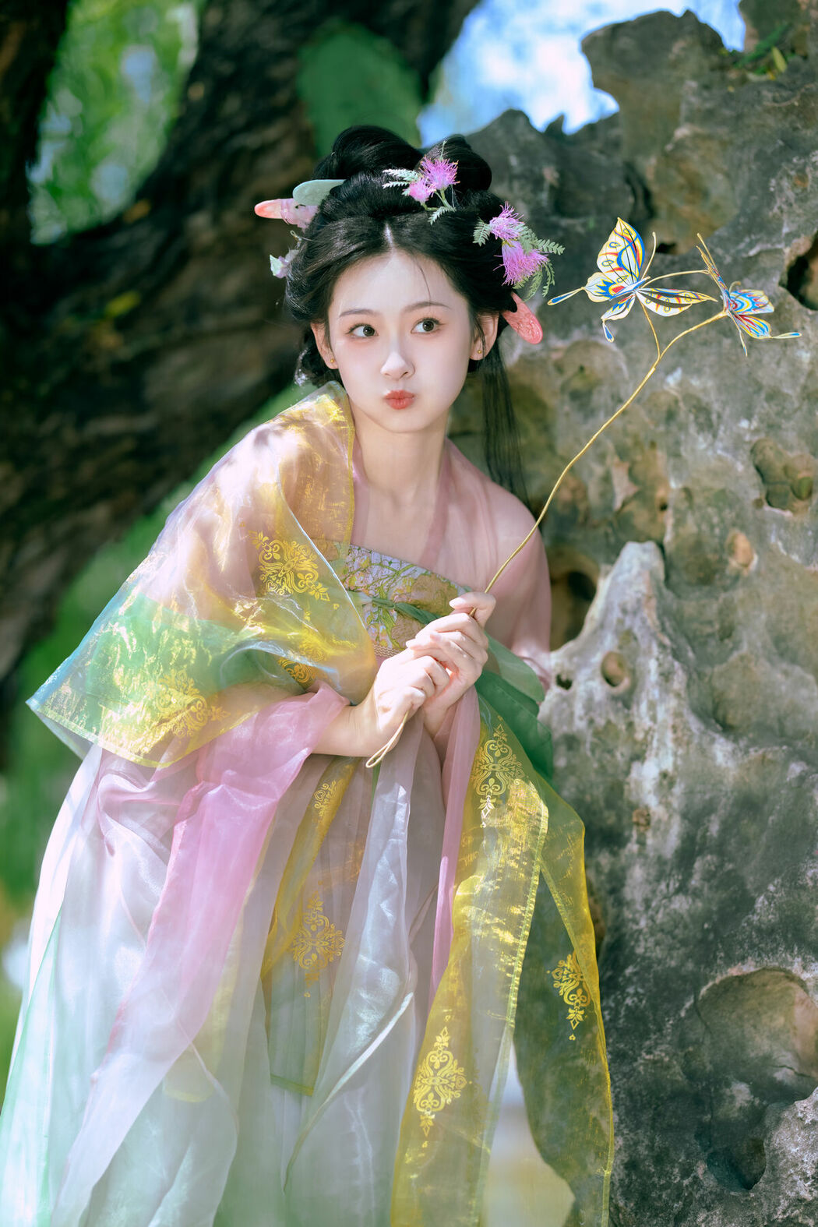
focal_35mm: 84
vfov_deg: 24.2
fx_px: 2863
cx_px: 409
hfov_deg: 16.3
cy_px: 614
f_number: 1.6
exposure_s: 1/1250
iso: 160
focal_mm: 85
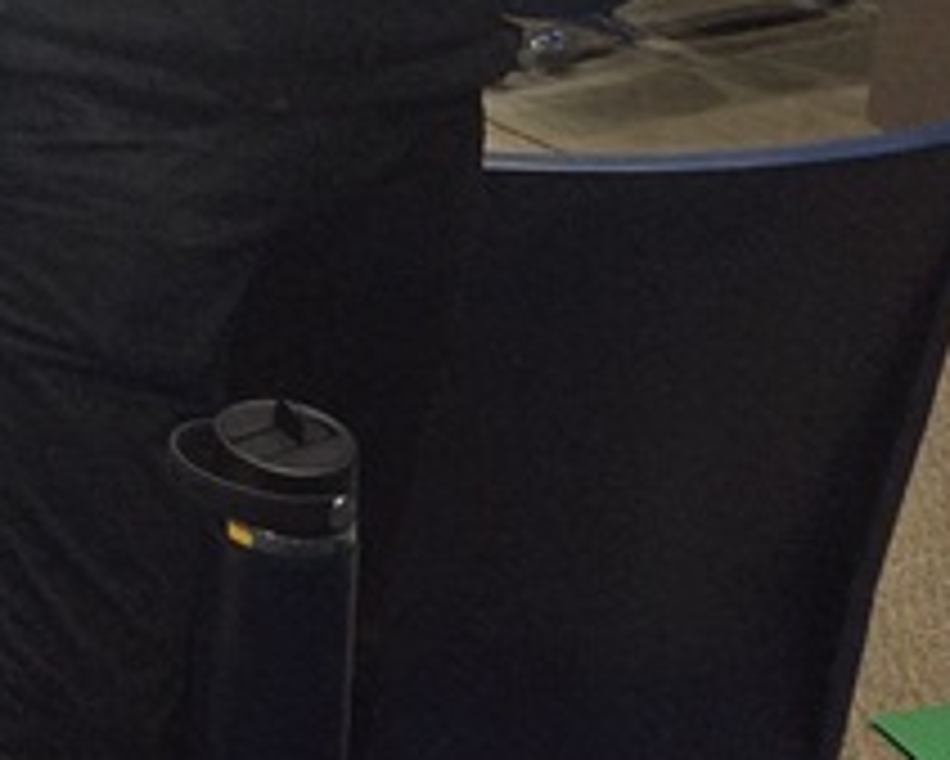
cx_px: -446
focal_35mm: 85
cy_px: -472
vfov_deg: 16.1
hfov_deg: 19.7
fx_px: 2391
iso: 1600
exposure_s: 1/40
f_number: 1.8
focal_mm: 5.4
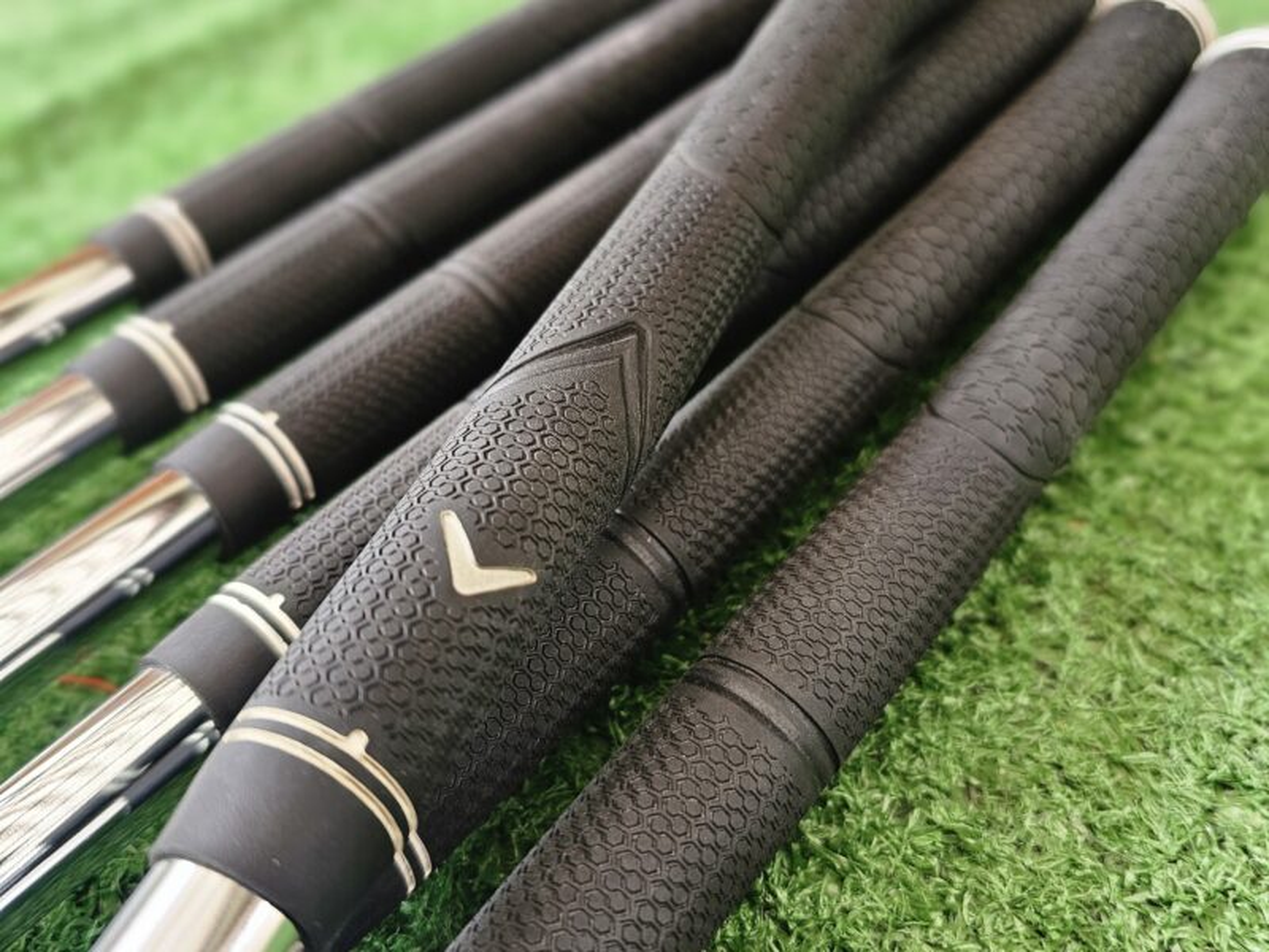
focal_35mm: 23
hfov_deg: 73.9
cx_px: 634
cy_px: 476
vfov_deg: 58.9
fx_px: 843
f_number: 1.7
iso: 40
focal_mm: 6.3
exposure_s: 1/100
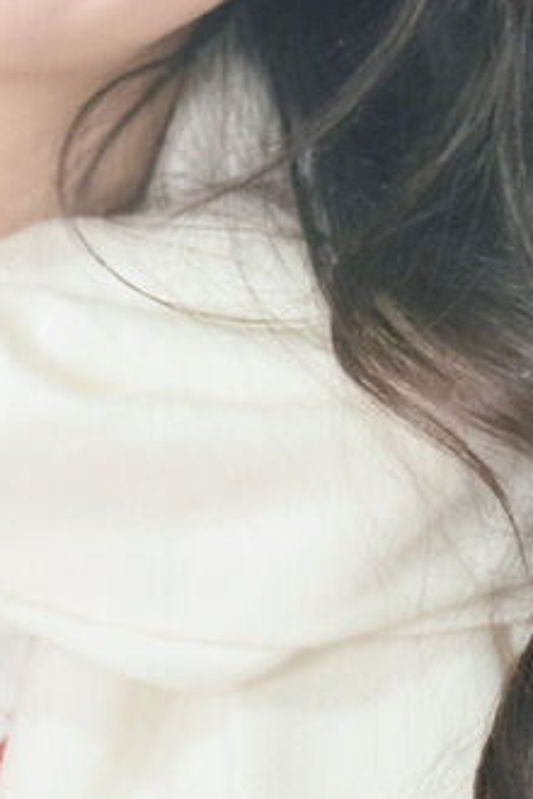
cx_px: 487
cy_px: -16
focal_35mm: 778
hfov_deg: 1.8
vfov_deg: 2.6
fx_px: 17277
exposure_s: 1/160
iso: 1600
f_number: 2.8
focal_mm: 163
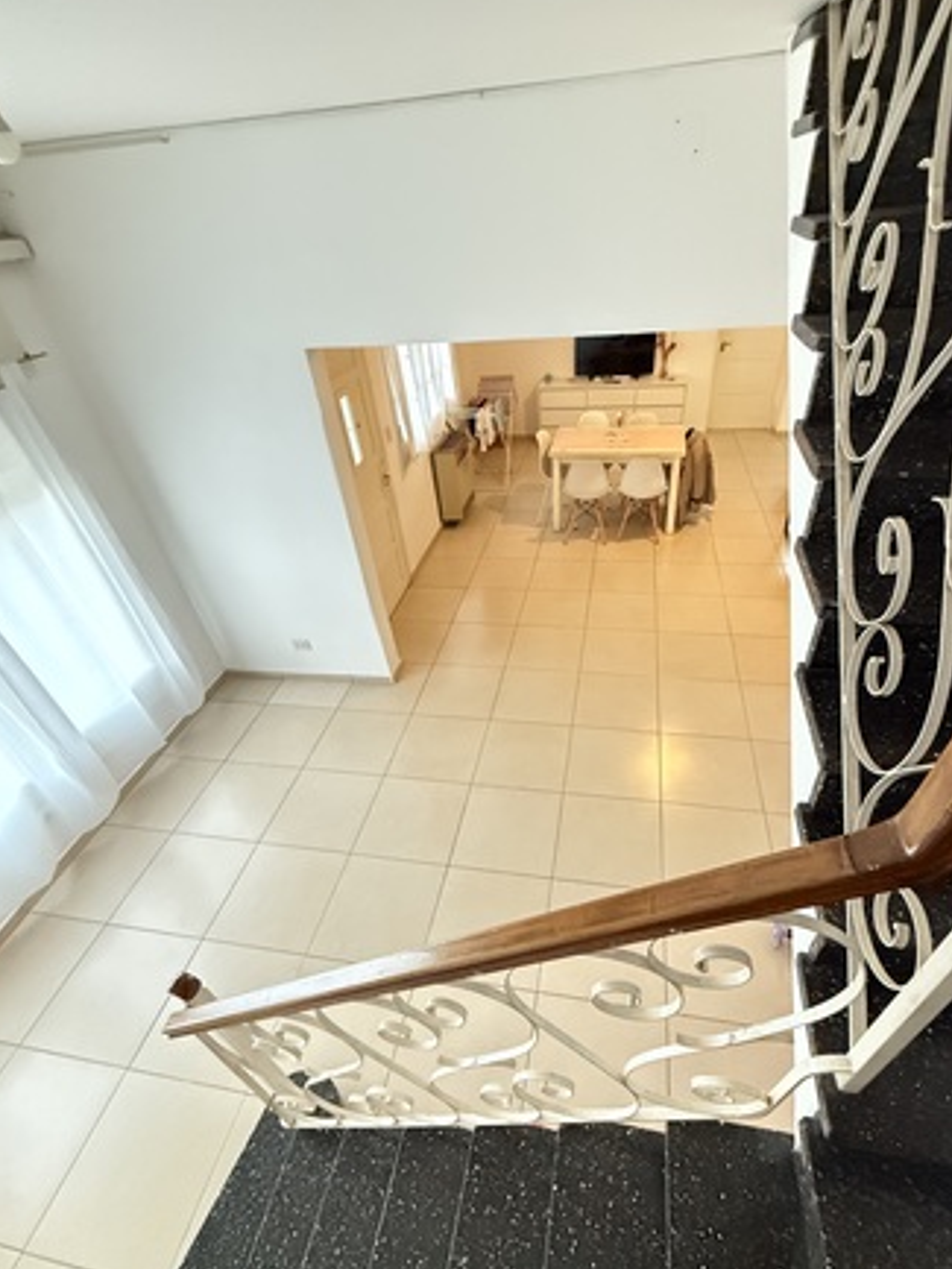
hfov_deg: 78.0
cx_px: 511
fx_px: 586
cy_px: 681
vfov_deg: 94.3
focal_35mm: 16
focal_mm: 2.22
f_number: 2.2
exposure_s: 1/50
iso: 1250
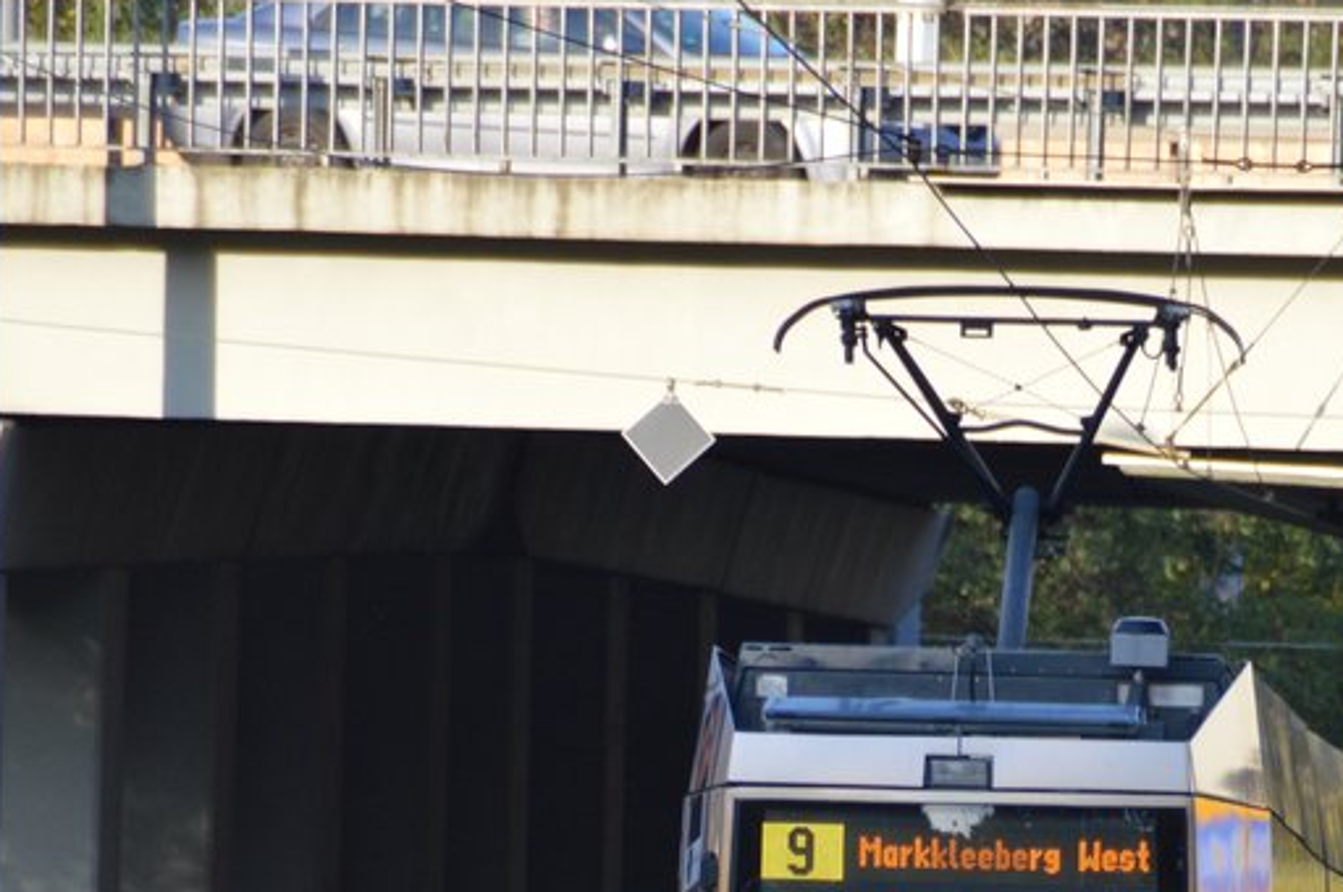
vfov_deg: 2.0
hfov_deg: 2.9
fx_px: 26192
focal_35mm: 703
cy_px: 888
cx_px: 934
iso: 400
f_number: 6.3
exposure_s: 1/500
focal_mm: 200
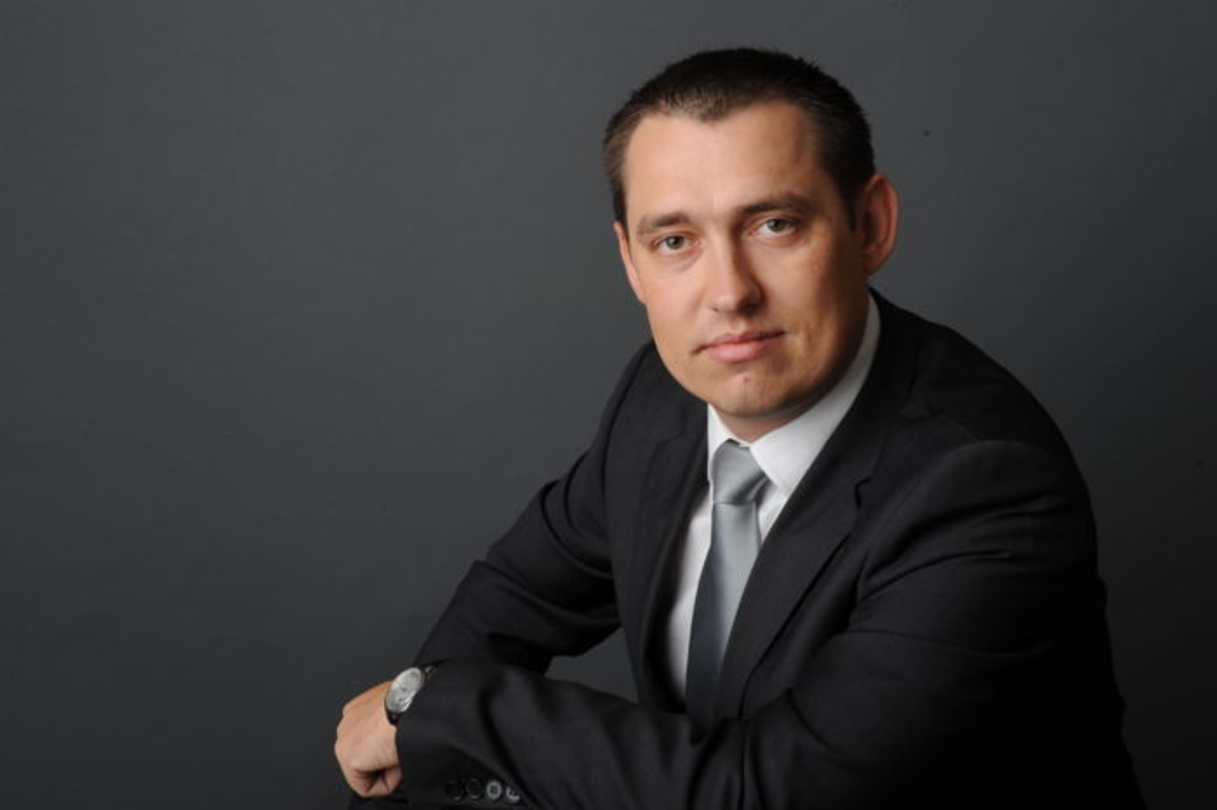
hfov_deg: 34.5
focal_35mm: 58
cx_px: 608
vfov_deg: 23.4
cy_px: 405
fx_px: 1960
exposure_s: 1/125
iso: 200
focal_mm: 58
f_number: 11
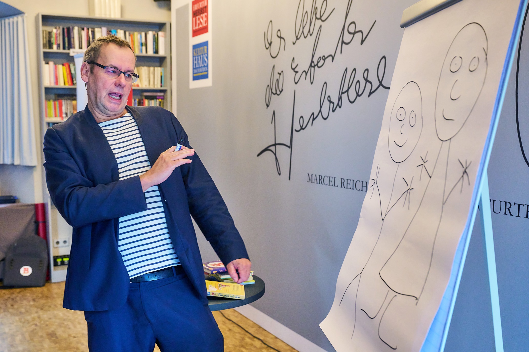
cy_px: 176
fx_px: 558
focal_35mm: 38
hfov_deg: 50.7
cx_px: 264
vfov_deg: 35.1
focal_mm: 38
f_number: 4
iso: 2500
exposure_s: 1/125
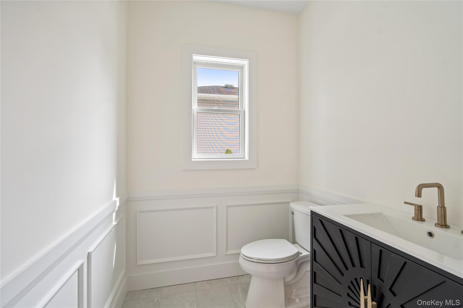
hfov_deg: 96.7
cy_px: 154
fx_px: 206
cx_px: 232
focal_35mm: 16
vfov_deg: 73.7
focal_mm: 16
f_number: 5
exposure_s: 1/10
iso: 125
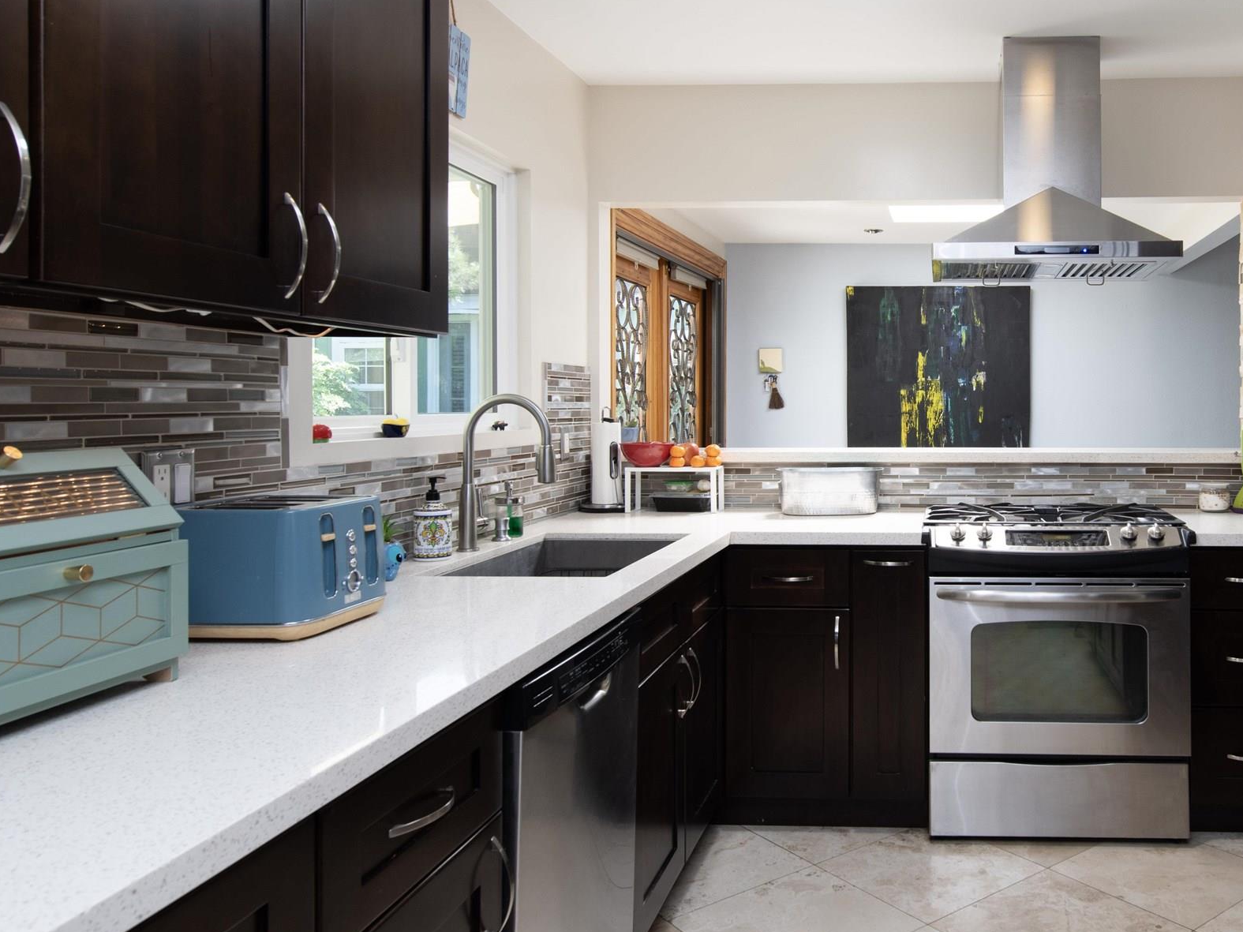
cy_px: 412
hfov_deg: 57.3
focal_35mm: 30
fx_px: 1077
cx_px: 914
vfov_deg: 46.7
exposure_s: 1/30
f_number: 7.1
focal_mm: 16
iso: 320
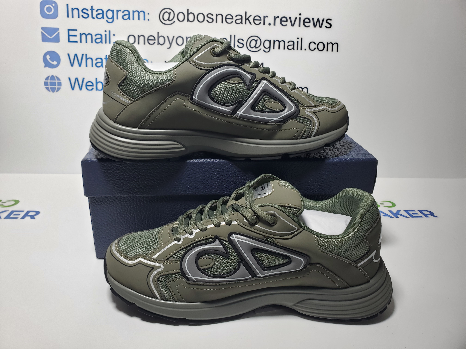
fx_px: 350
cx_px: 233
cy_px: 174
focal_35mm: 26
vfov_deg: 53.1
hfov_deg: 67.3
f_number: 2.4
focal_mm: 4.3
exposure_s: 1/160
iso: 50
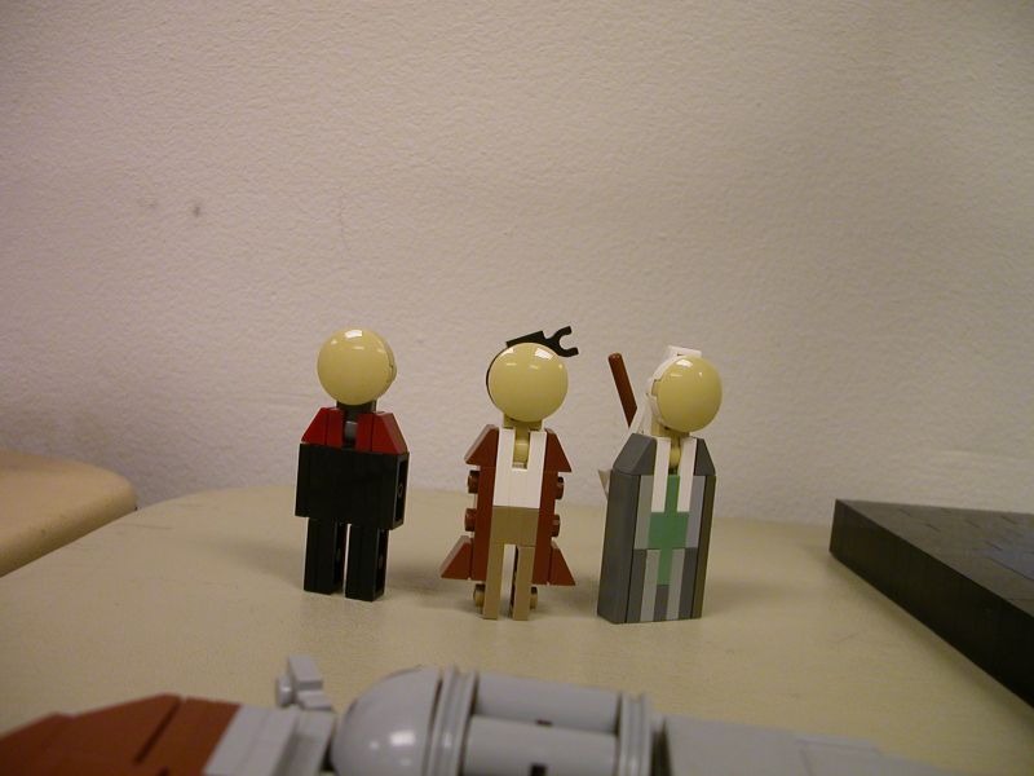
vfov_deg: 38.7
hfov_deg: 50.1
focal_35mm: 37
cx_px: 517
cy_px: 388
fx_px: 1105
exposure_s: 1/44.6
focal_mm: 5.6
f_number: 2.7
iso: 100
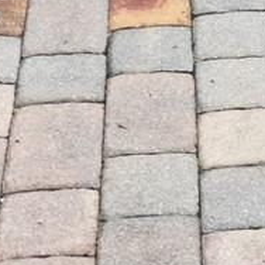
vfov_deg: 8.5
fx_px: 1568
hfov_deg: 9.5
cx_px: 341
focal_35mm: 181
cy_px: -451
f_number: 1.7
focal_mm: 6.72
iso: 110
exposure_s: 1/4000
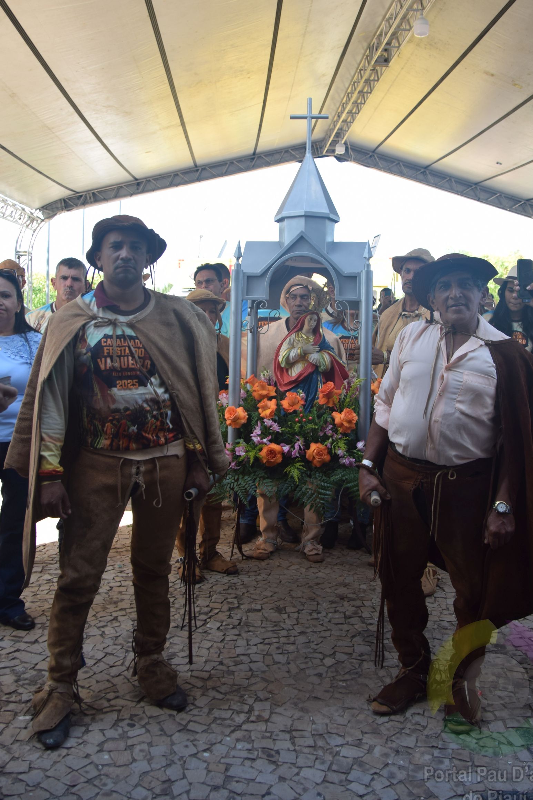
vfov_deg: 59.2
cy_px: 363
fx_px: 702
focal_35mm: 32
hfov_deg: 41.5
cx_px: 292
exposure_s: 1/200
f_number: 3.2
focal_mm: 17
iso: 100
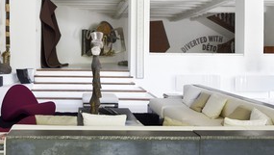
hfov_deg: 52.5
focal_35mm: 37
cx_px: 84
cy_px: 53
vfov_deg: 31.9
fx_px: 269
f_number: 5.6
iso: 800
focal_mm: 24
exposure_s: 1/20
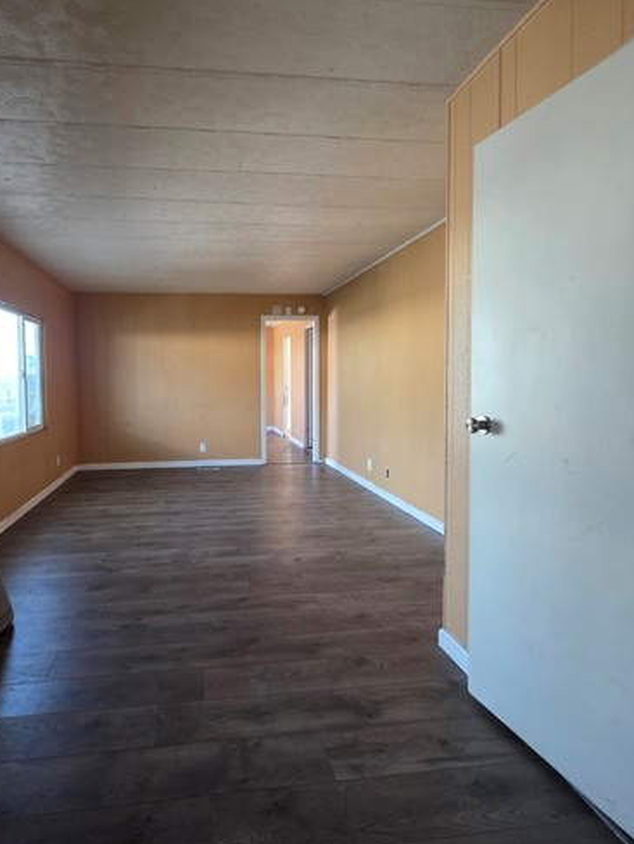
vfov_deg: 90.9
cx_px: 250
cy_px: 397
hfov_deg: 73.9
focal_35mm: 17
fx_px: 415
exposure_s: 1/60
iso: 320
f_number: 1.9
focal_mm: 2.2
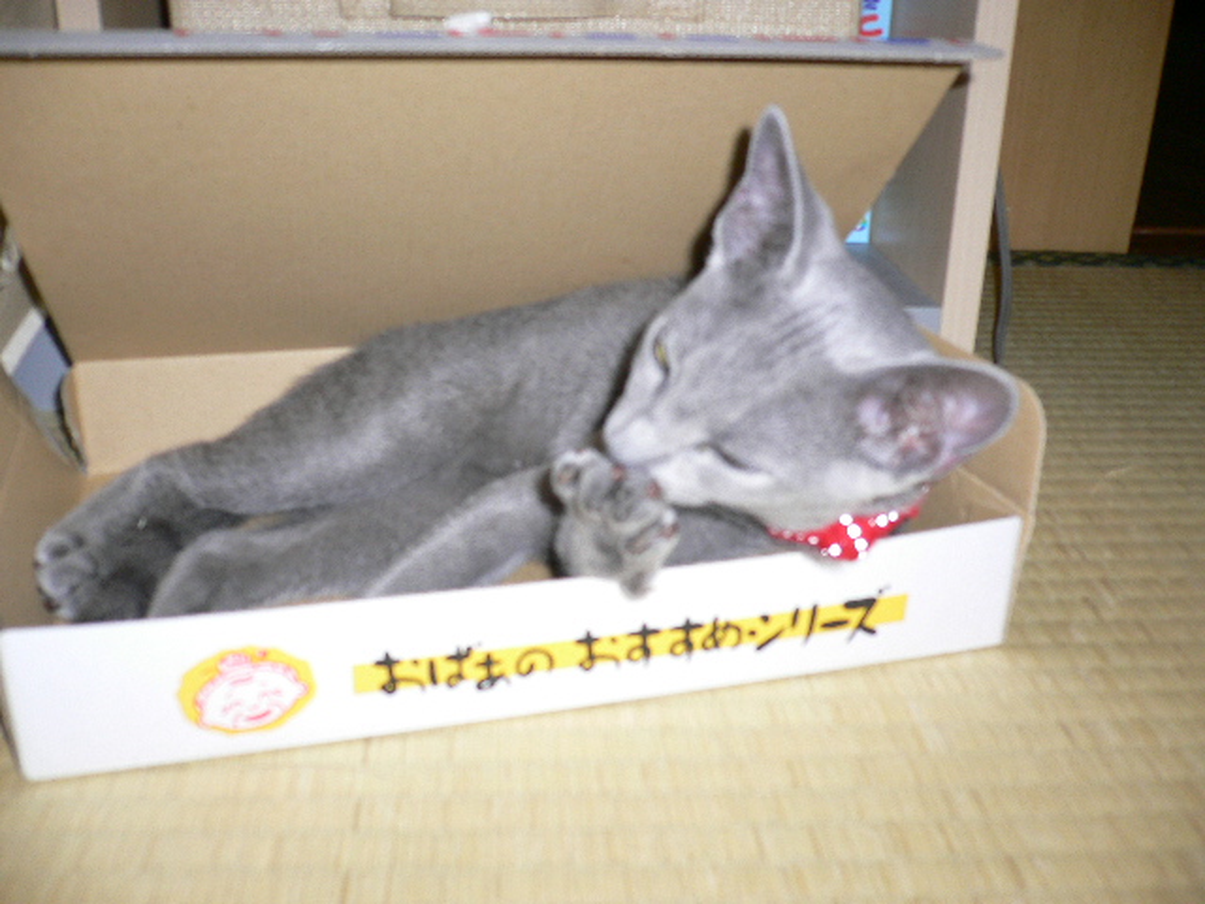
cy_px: 452
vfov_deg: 40.7
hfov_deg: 52.6
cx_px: 602
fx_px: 1218
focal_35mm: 35
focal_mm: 5.8
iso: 100
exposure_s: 1/60
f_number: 2.8
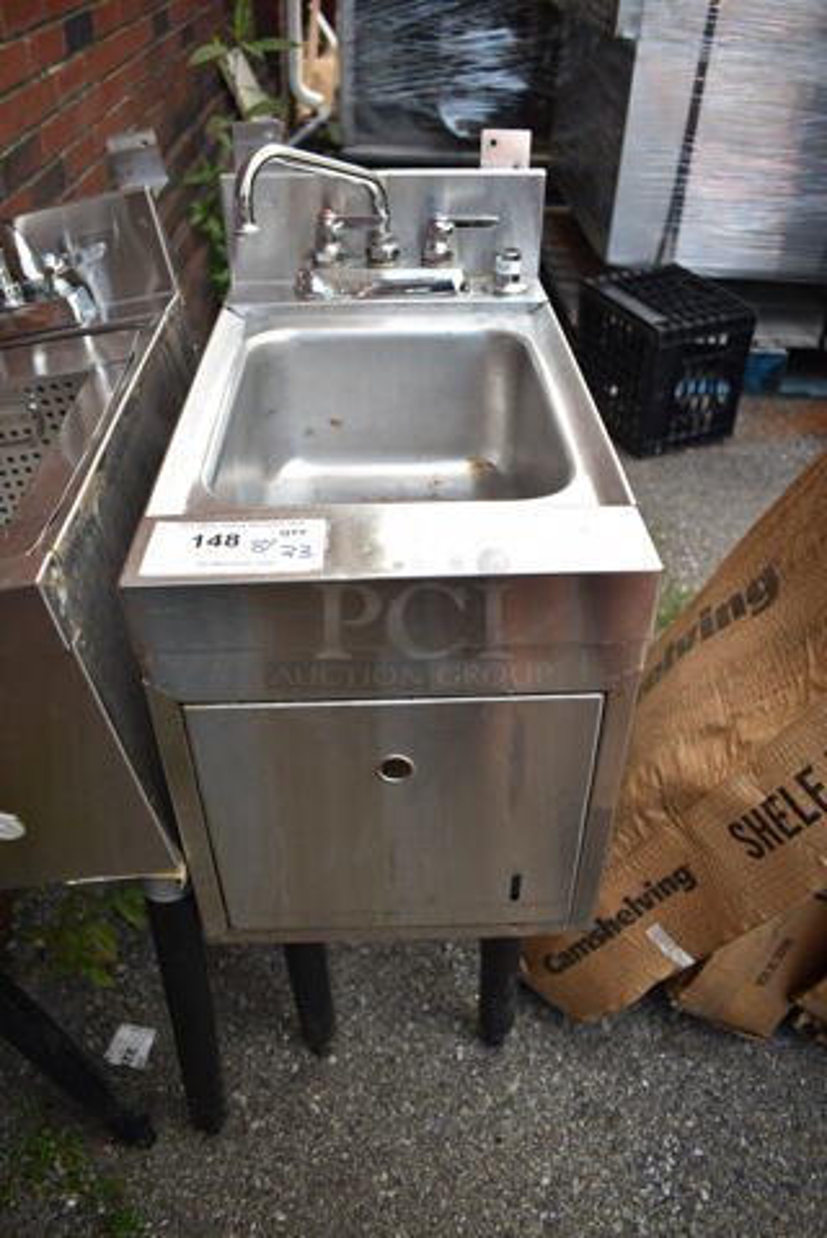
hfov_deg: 48.0
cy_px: 619
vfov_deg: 67.4
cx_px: 414
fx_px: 929
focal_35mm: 27
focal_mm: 18
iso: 100
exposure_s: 1/60
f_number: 4
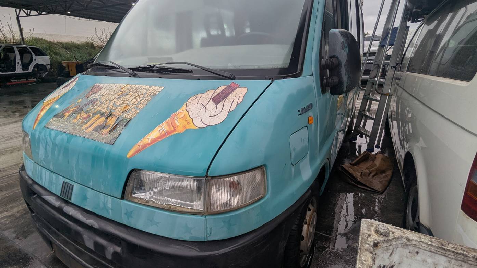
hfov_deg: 92.6
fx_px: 228
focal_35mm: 18
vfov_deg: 60.8
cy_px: 119
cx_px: 245
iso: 44
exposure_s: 1/346
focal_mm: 2.35
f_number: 2.2
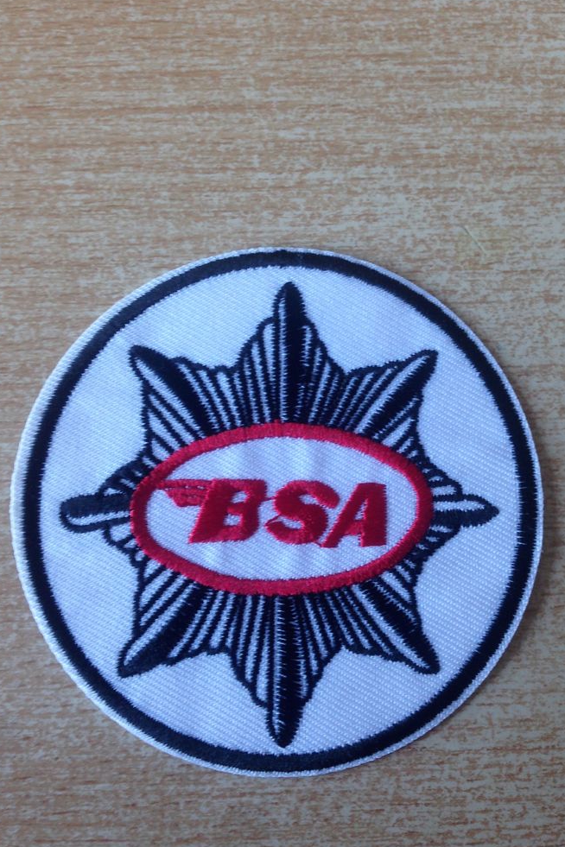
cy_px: 426
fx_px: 824
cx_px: 284
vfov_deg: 54.4
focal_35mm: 35
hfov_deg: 37.9
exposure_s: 1/20
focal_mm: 4.12
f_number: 2.4
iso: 50
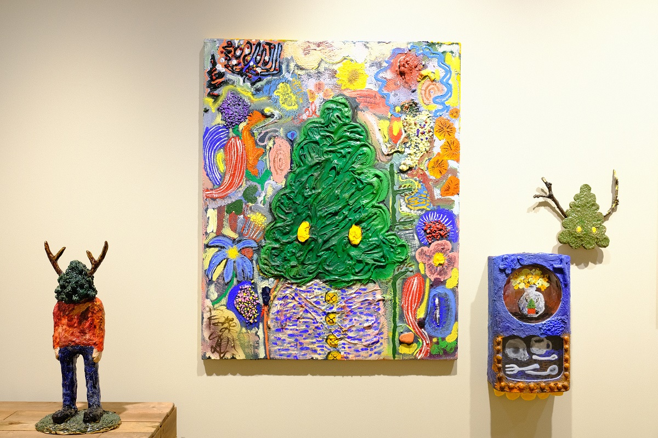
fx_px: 640
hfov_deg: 54.4
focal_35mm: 35
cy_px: 219
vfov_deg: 37.9
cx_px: 329
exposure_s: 1/15
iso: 250
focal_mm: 23.3
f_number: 4
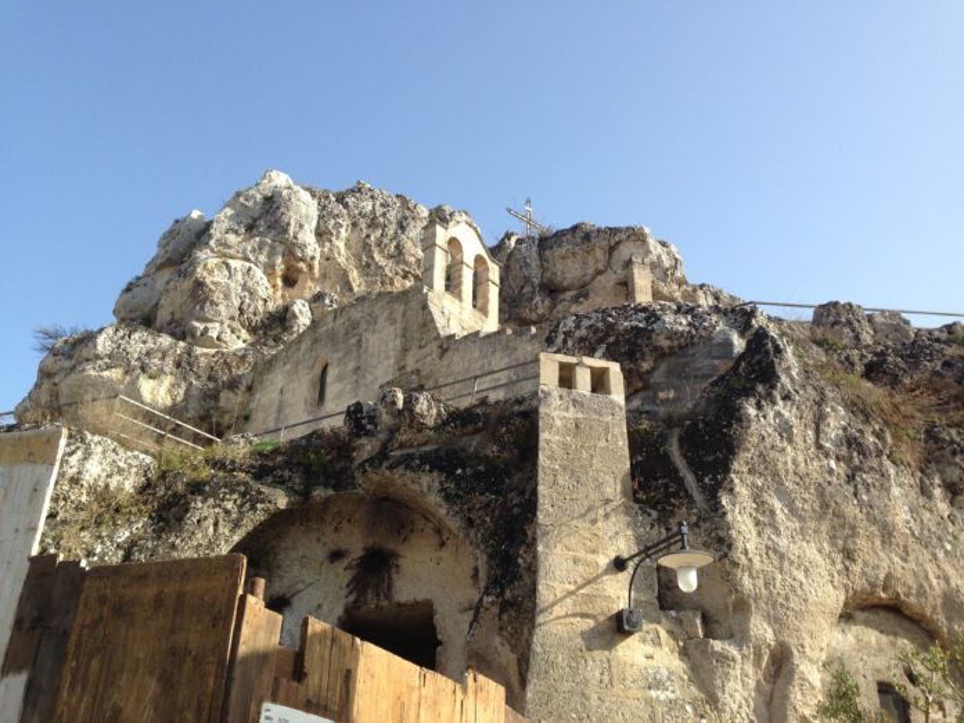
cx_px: 482
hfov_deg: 55.4
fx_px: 919
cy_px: 362
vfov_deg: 42.9
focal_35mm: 33
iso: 50
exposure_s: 1/809
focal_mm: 4.12
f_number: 2.4
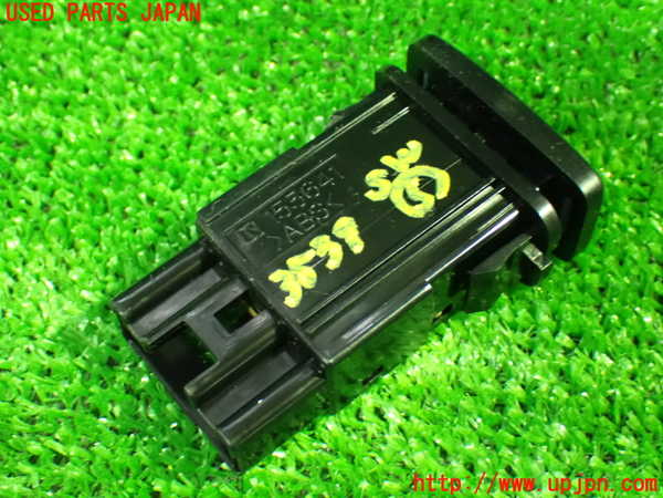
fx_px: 1111
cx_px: 332
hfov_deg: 33.2
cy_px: 249
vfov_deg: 25.2
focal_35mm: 58
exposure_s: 1/15
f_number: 3.5
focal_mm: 10.35
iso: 1600
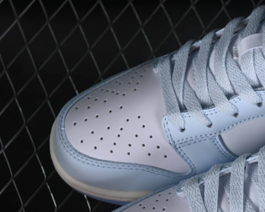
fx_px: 1263
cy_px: 176
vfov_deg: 9.6
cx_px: 291
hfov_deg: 11.8
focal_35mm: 161
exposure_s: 1/80
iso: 160
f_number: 7.1
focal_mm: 50
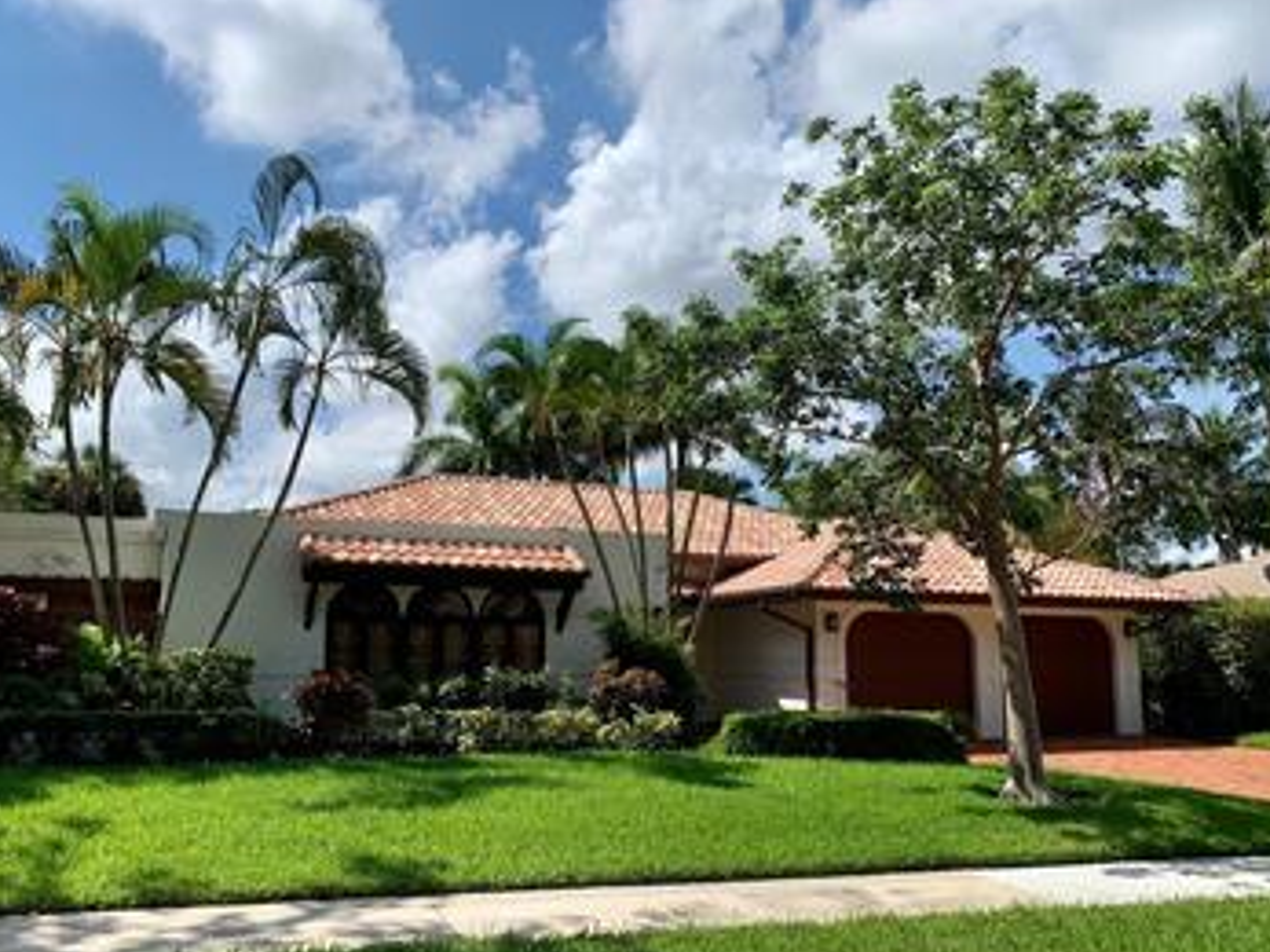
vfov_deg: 46.7
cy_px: 516
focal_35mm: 30
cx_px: 578
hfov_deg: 59.9
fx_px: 1100
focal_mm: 4.25
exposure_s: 1/3086
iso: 25
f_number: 1.8
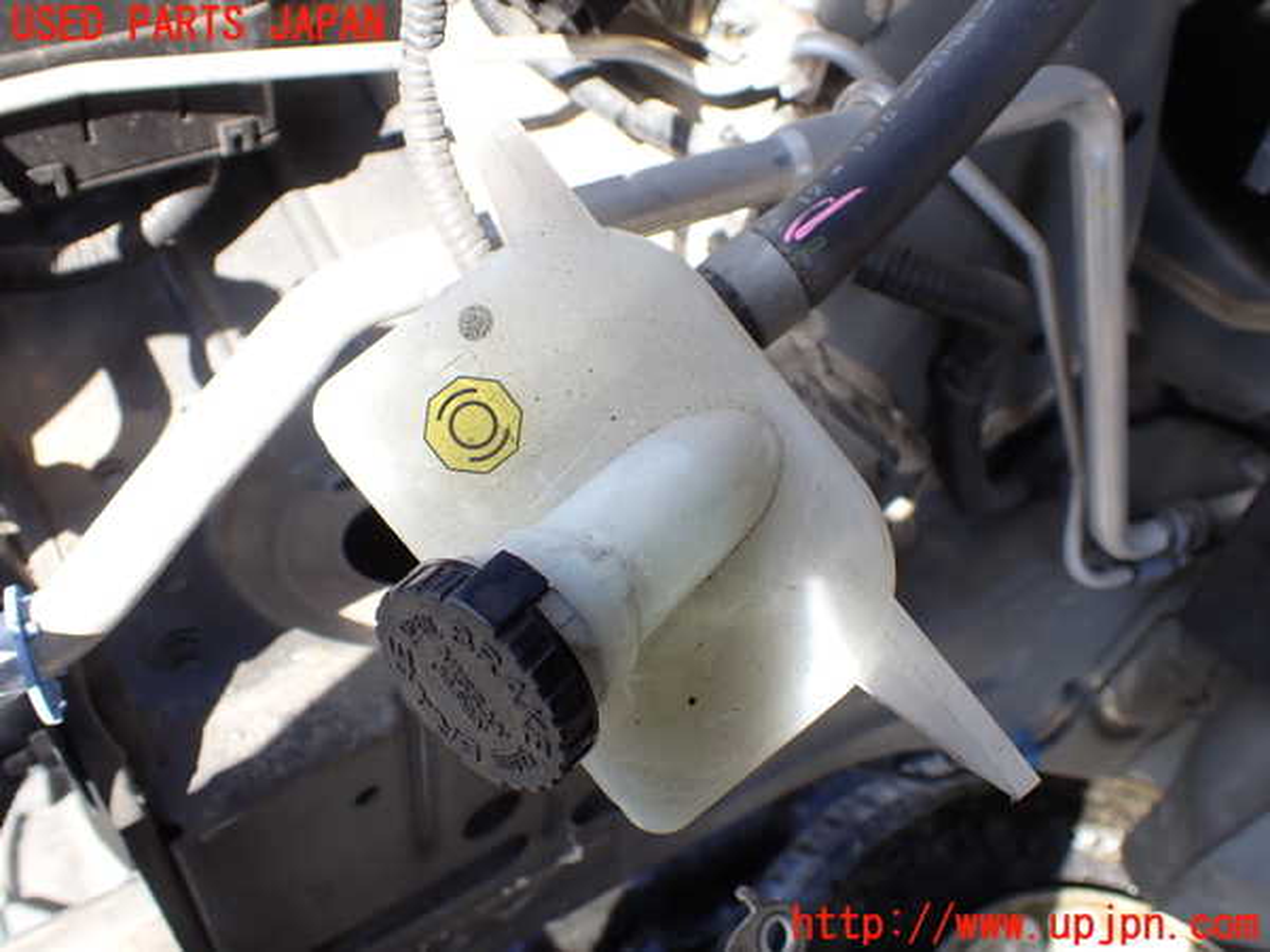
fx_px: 1101
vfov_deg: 46.8
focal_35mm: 30
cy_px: 476
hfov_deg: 60.0
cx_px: 635
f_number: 3.2
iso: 100
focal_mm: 5.4
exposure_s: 1/200
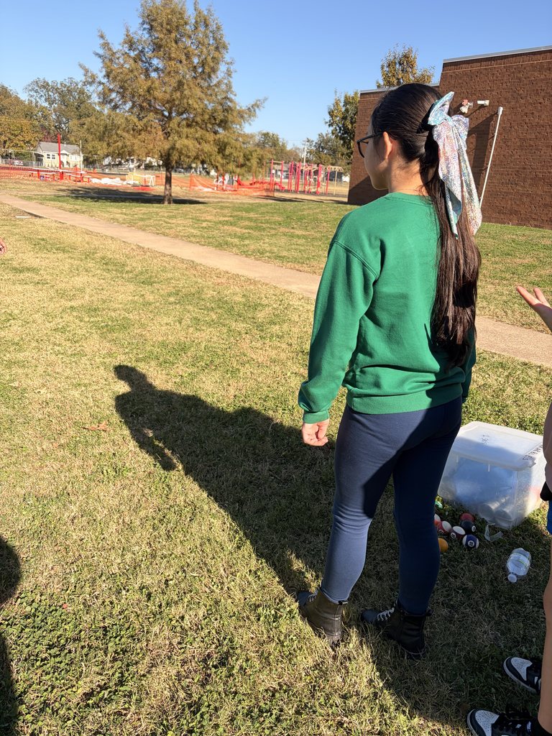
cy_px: 368
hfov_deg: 53.1
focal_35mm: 26
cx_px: 276
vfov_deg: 67.3
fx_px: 553
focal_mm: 5.96
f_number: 1.6
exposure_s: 1/2012
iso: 50
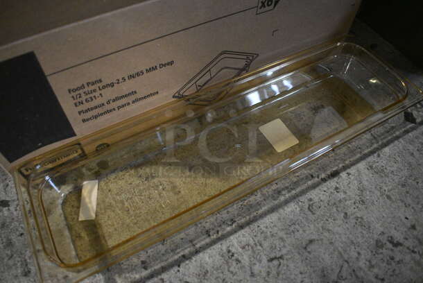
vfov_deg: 48.0
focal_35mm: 27
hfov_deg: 67.3
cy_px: 142
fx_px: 318
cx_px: 212
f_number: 3.5
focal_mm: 18
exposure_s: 1/125
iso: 4500
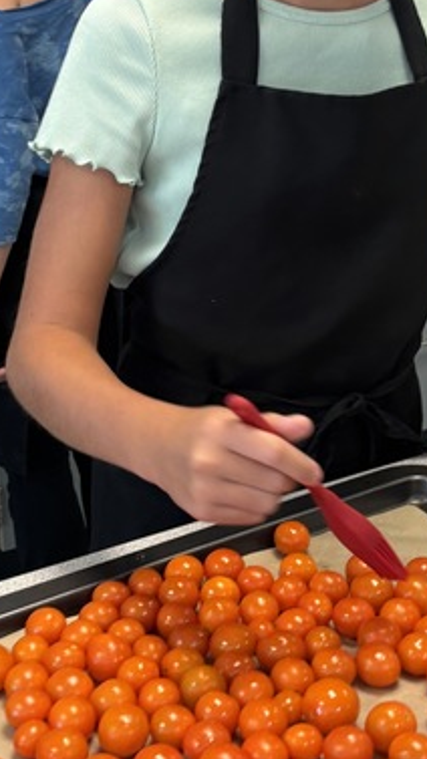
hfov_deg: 15.7
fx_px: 1550
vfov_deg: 27.5
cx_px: 228
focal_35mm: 77
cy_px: 324
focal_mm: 5.96
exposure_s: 1/120
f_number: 1.6
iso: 100
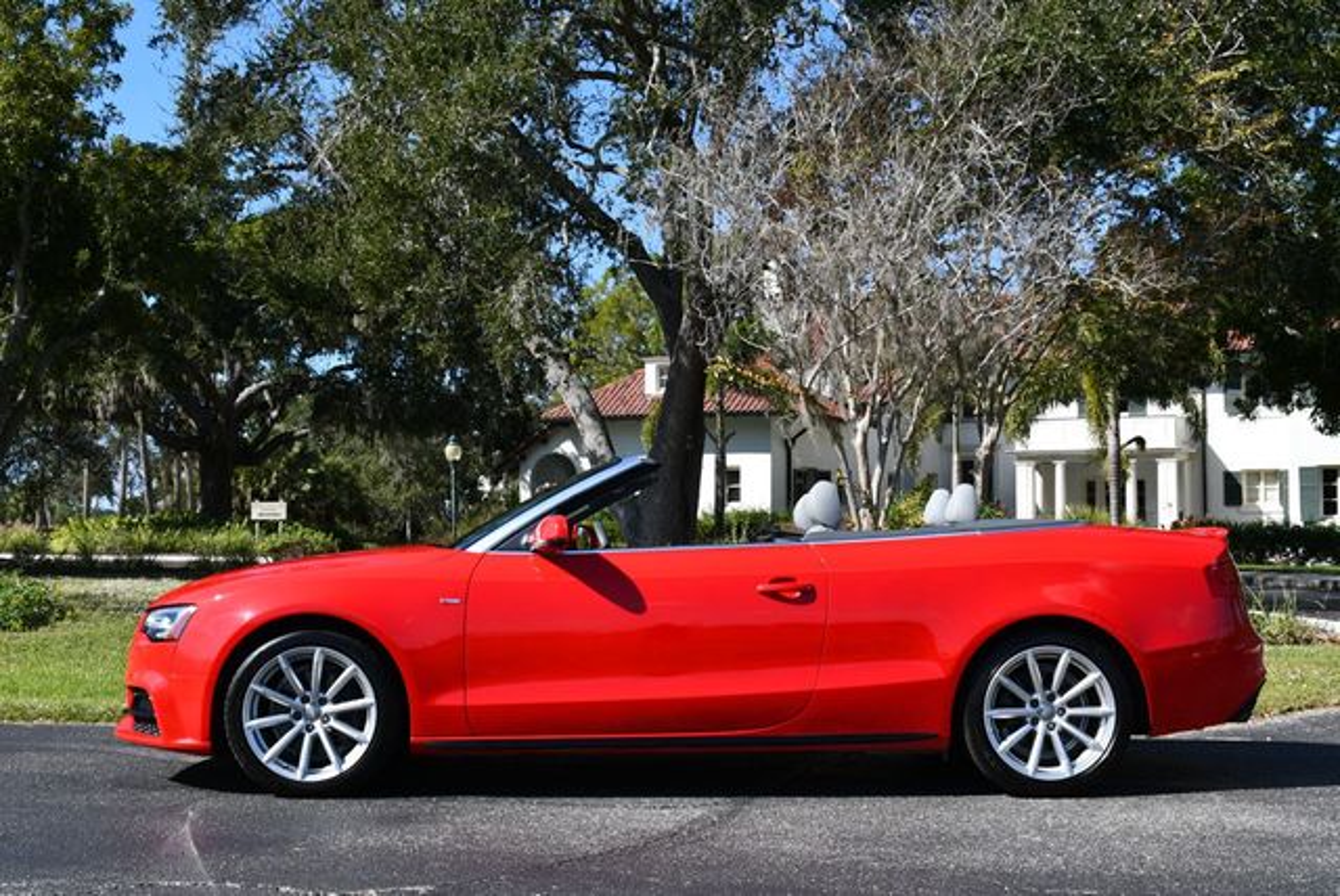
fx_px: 1788
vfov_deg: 28.1
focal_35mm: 48
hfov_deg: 41.1
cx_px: 670
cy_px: 448
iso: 110
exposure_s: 1/250
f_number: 8
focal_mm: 24
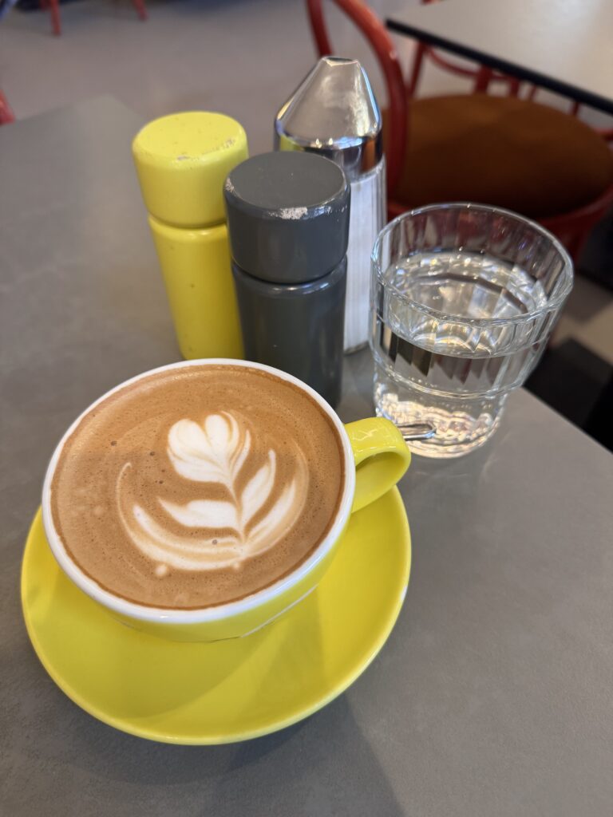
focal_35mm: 24
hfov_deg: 56.8
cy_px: 408
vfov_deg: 71.6
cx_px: 306
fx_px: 567
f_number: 1.78
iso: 200
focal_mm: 6.76
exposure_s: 1/61
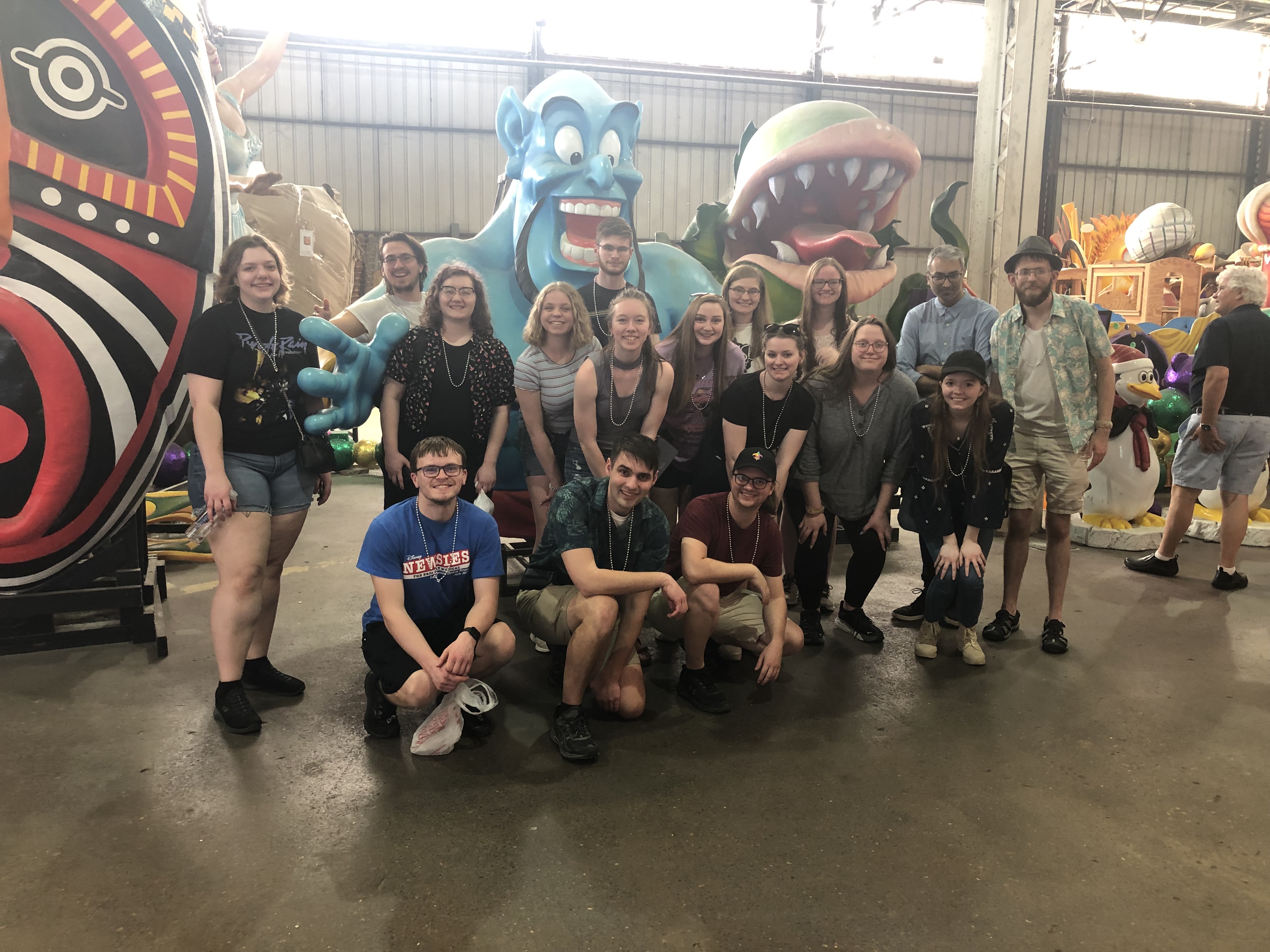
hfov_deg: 63.4
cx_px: 635
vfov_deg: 49.7
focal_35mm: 28
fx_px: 1027
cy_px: 476
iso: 40
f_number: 1.8
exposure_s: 1/17
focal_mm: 3.99
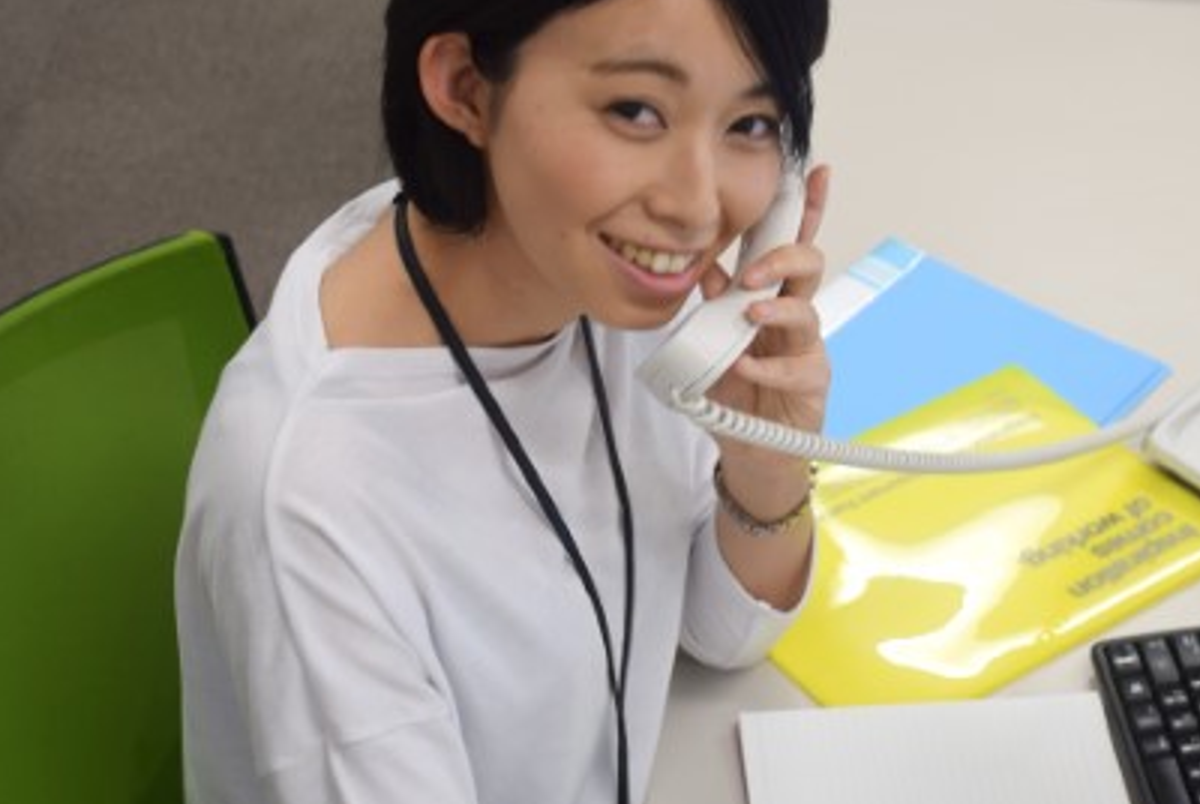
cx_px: 801
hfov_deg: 27.9
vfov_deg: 19.0
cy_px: 339
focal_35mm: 72
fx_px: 2404
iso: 100
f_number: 4
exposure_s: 1/13
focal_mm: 30
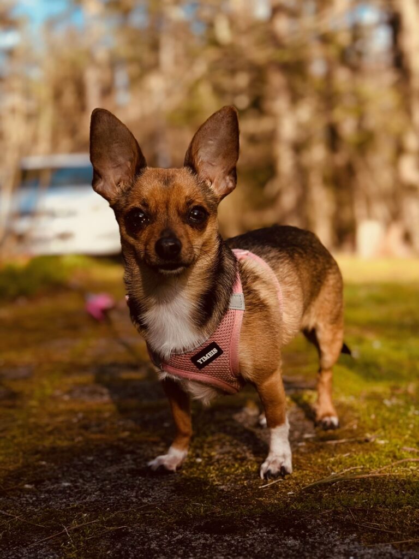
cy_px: 280
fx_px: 775
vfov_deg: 39.7
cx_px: 210
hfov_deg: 30.3
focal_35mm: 48
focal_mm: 6.86
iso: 80
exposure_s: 1/1590
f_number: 1.78
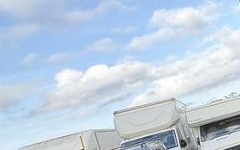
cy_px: 87
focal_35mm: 48
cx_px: 354
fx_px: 314
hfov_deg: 28.5
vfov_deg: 26.8
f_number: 2.2
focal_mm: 2.22
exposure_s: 1/146
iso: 40
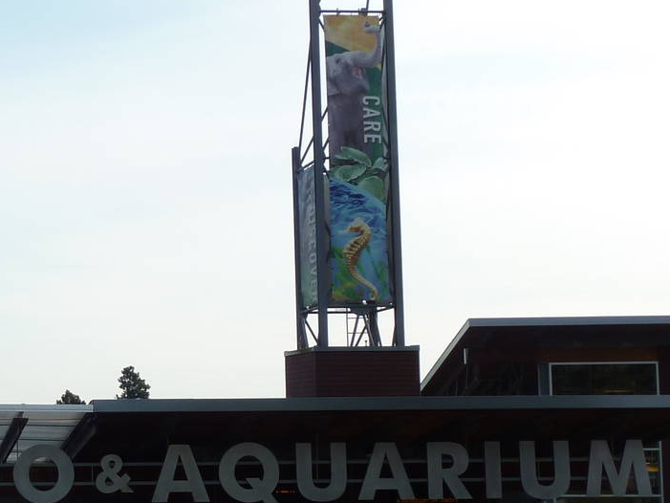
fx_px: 1413
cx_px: -70
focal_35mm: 73
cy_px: 326
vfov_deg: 20.1
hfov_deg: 24.8
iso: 80
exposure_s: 1/640
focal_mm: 5.3
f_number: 4.5
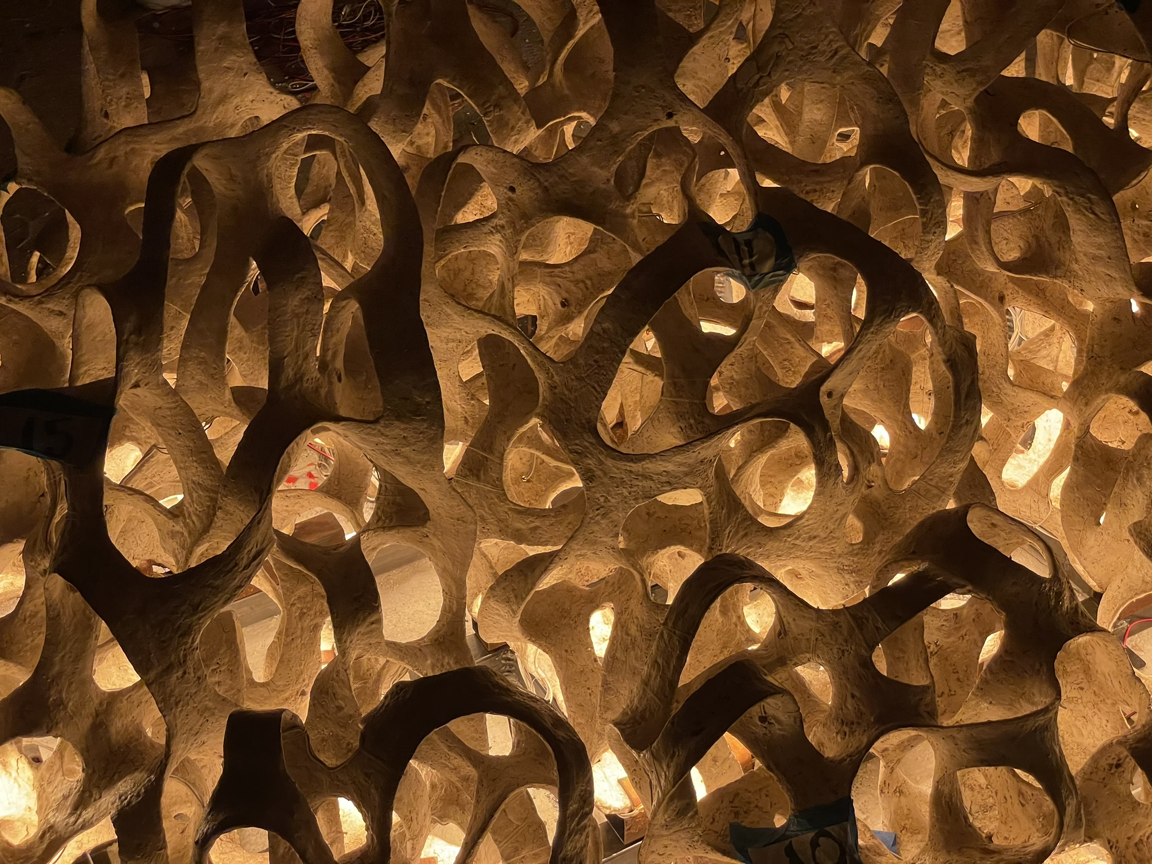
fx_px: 1731
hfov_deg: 36.8
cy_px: 432
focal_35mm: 52
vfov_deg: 28.0
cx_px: 576
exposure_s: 1/50
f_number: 2
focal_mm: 6
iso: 320
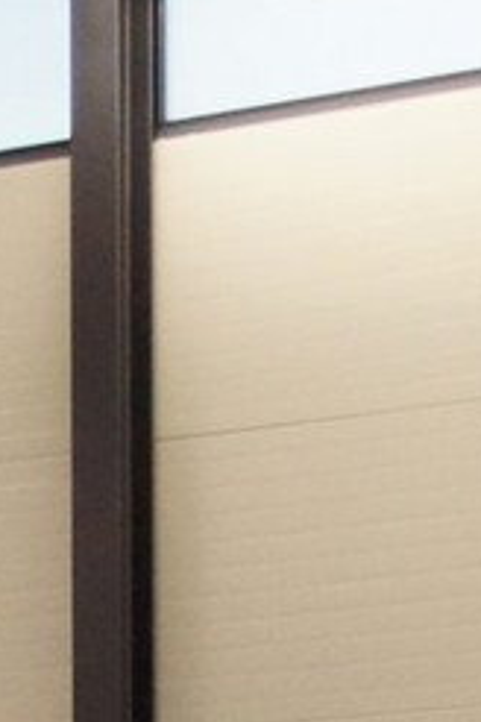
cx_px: -331
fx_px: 3747
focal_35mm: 187
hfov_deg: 7.2
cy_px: 1379
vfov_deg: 10.3
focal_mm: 30
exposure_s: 1/200
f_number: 4
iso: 1250
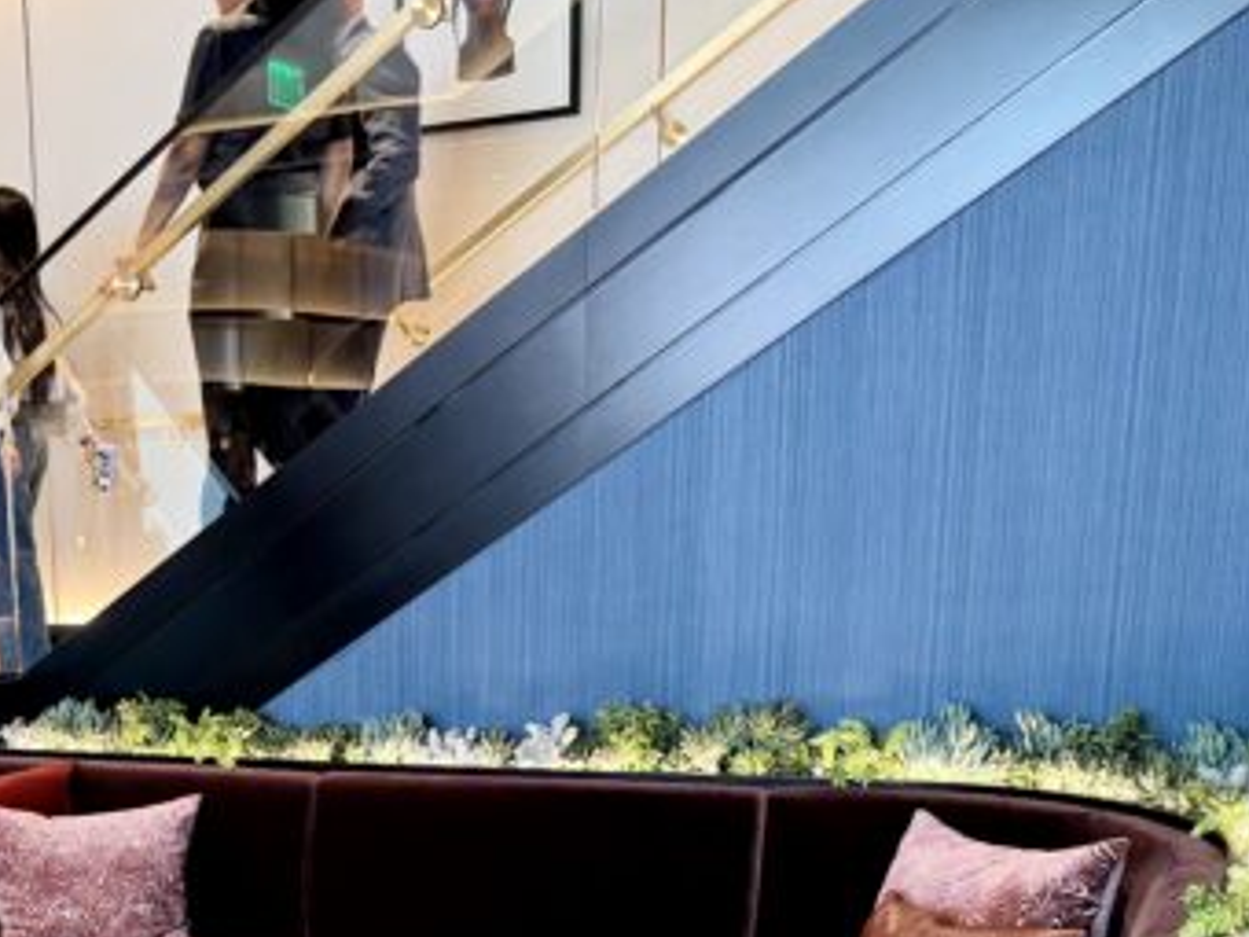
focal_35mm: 53
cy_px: 1012
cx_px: 165
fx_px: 1912
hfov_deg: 34.5
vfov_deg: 25.6
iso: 400
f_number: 1.78
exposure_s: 1/59
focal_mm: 6.76
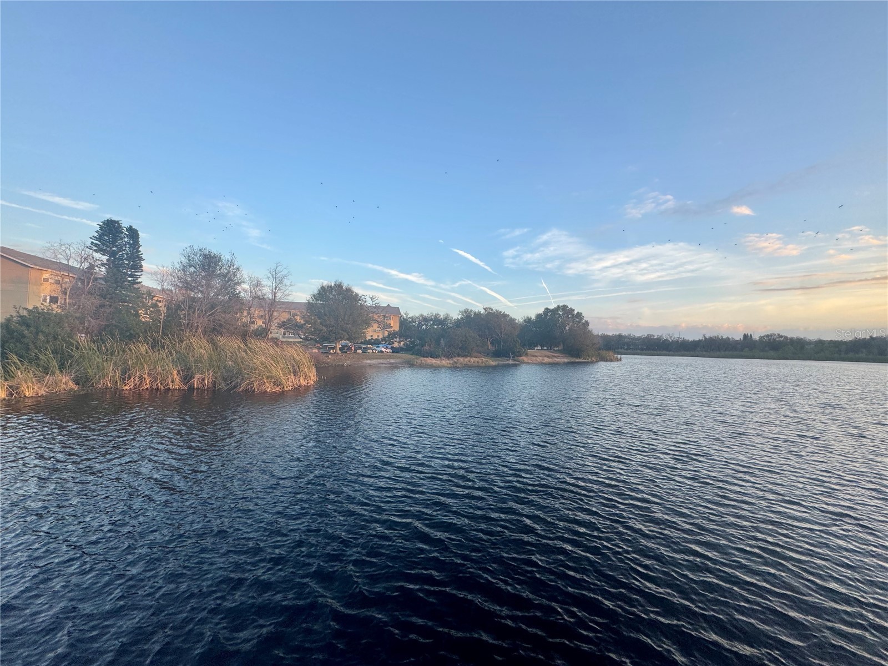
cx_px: 444
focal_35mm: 14
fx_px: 359
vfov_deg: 85.7
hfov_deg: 102.1
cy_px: 333
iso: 40
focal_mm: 2.22
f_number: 2.2
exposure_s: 1/308
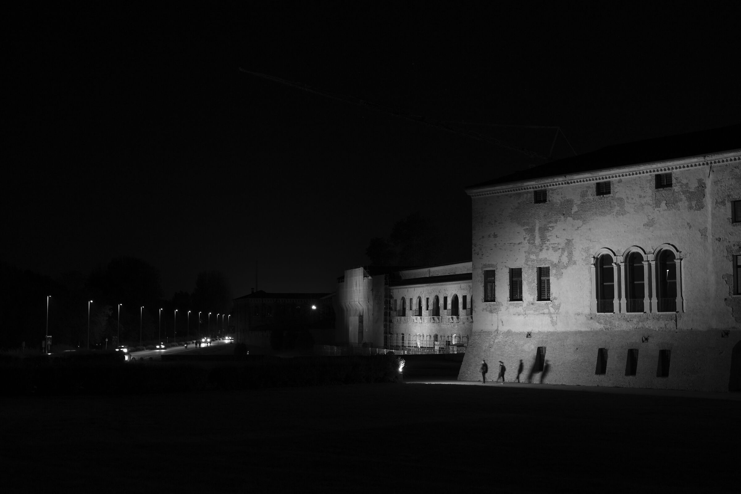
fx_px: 1029
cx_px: 370
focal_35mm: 50
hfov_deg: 39.6
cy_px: 247
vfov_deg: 27.0
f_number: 3.6
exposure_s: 1/6
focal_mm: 33
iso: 320
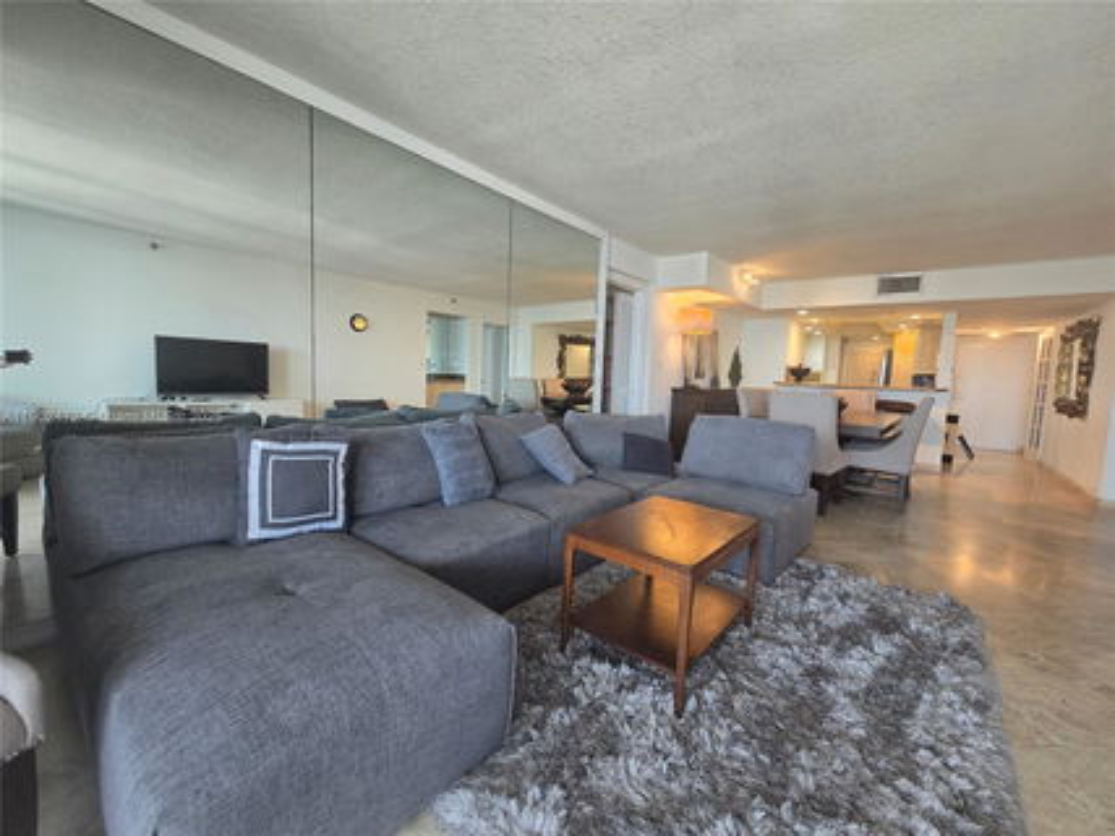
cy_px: 418
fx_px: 419
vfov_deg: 89.9
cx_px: 558
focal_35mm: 13
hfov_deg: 106.2
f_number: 2.2
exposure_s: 1/60
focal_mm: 2.2
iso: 400
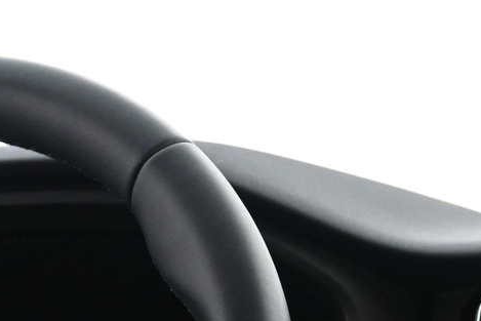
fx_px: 1558
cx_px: -126
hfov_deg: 16.7
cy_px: 484
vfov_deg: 11.3
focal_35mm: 117
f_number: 4
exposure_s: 1/30
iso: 3200
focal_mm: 22.5
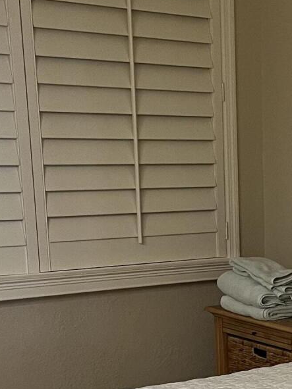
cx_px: 423
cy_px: 396
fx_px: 990
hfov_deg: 15.6
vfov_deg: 21.4
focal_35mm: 88
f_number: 1.6
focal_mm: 5.1
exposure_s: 1/60
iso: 160
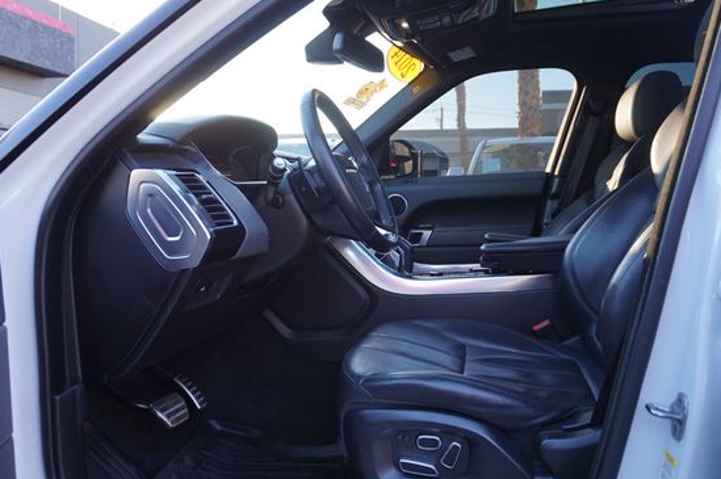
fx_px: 560
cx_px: 376
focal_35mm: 28
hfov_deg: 65.5
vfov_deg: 46.3
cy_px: 245
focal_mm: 16
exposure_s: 1/60
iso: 160
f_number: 4
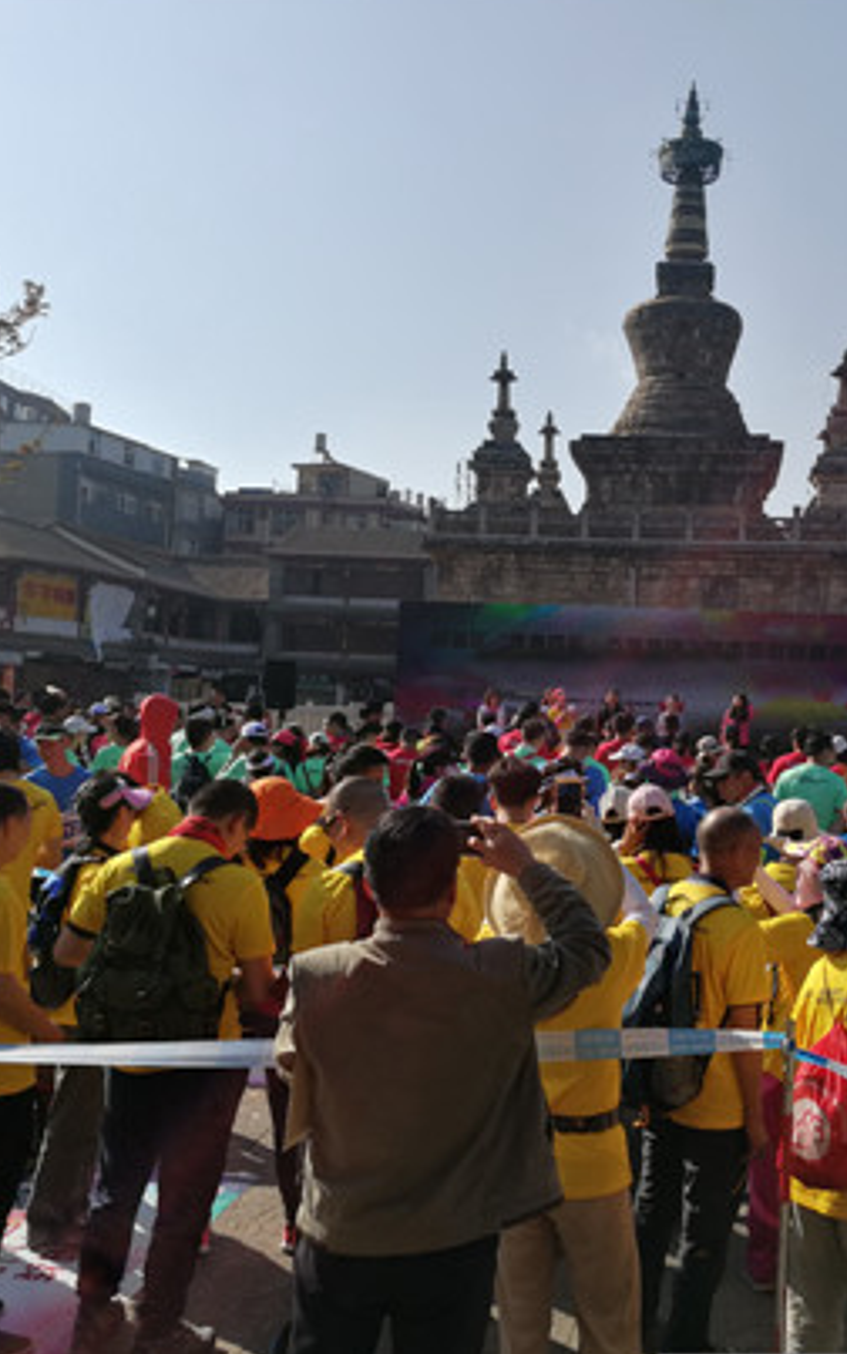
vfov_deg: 50.4
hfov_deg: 32.5
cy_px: 669
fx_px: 1440
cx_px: 575
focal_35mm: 39
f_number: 2.2
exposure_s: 1/1845
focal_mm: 3.84
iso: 50
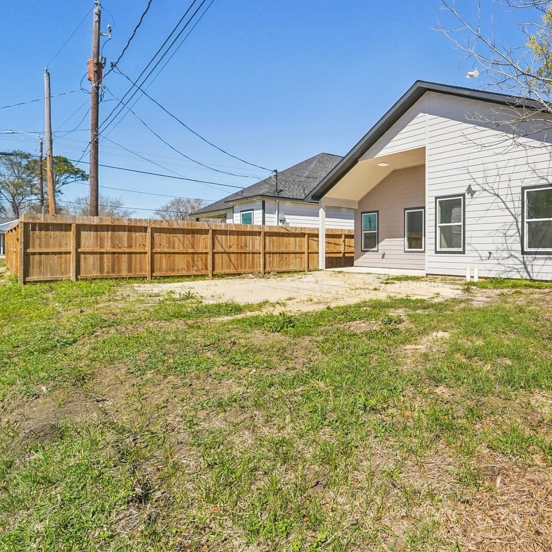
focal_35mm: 21
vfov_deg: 71.9
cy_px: 245
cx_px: 390
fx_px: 379
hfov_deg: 69.0
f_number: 8
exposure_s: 1/2500
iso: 500
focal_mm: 14
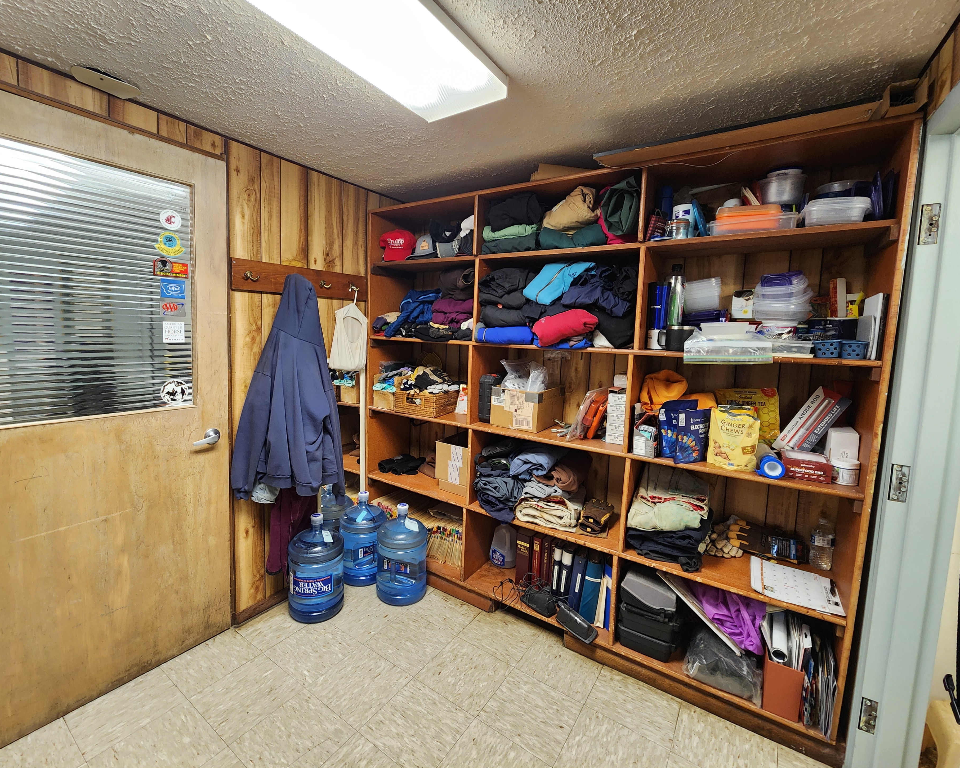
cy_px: 374
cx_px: 455
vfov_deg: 88.0
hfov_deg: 100.6
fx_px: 398
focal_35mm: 14
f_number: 2.2
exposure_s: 1/60
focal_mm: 2.2
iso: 200
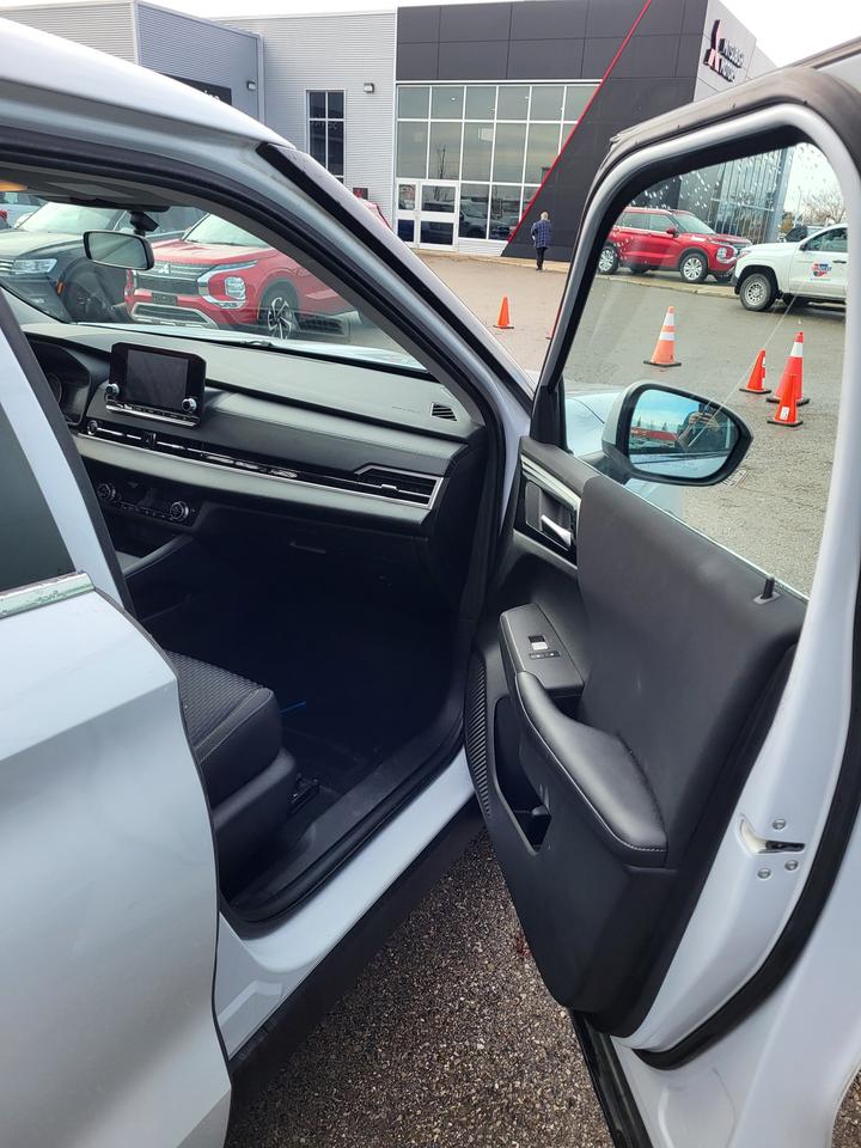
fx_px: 862
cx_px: 430
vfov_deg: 67.3
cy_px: 574
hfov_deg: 53.1
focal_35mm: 26
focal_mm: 5.4
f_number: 1.8
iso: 40
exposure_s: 1/525
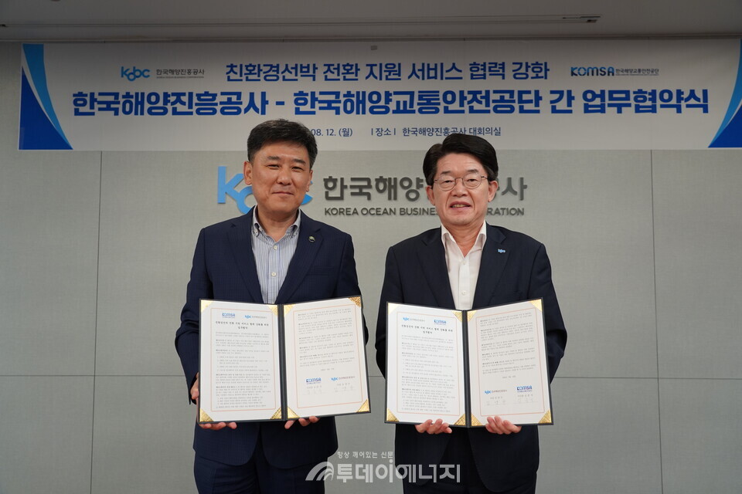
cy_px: 247
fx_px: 598
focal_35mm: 29
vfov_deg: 45.0
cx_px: 371
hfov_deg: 63.7
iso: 1000
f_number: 4
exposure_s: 1/160
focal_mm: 29
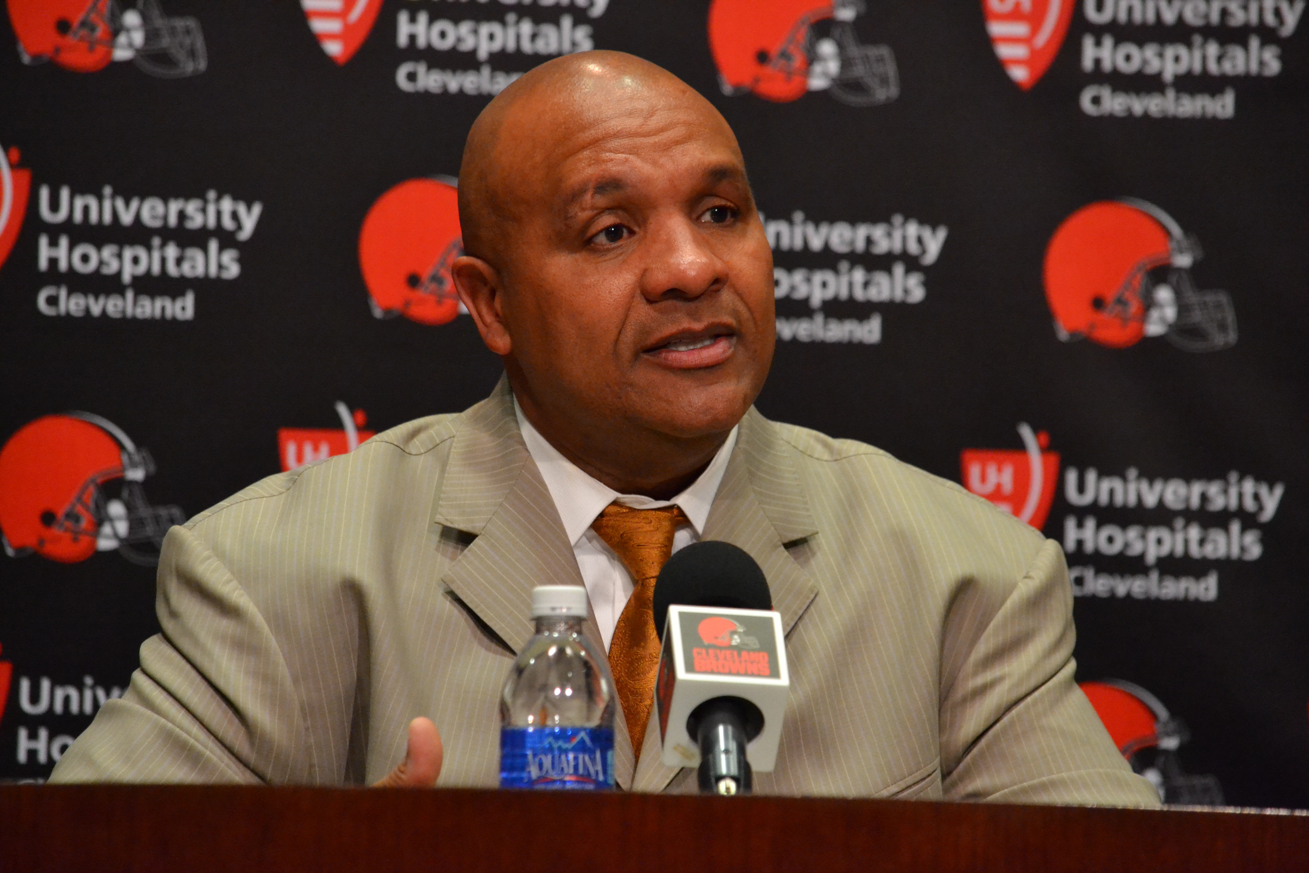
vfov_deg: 5.4
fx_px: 9271
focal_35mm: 255
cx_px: 654
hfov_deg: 8.1
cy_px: 436
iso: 3200
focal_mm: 170
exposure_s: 1/200
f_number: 5
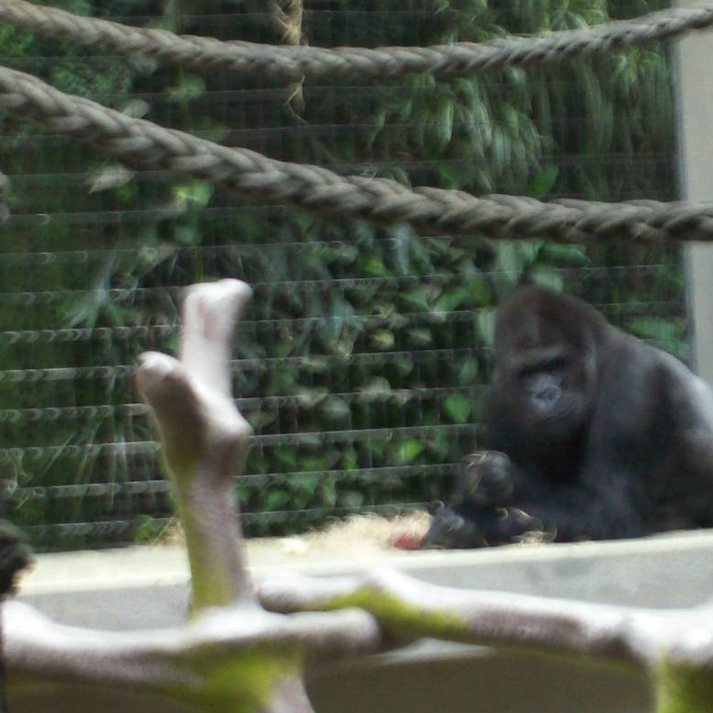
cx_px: 621
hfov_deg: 8.9
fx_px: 4544
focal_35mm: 195
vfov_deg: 9.0
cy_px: 440
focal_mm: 18
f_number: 4.8
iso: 160
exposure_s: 1/17.1
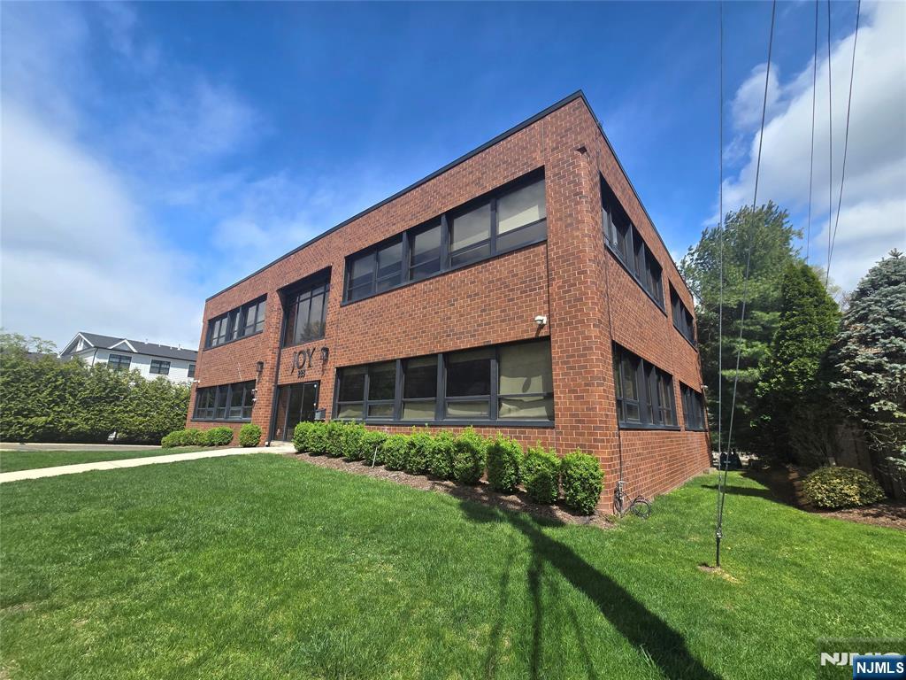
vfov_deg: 89.9
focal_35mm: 13
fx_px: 340
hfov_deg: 106.2
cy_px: 340
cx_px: 453
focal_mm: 2.2
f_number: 2.2
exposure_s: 1/2500
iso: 50
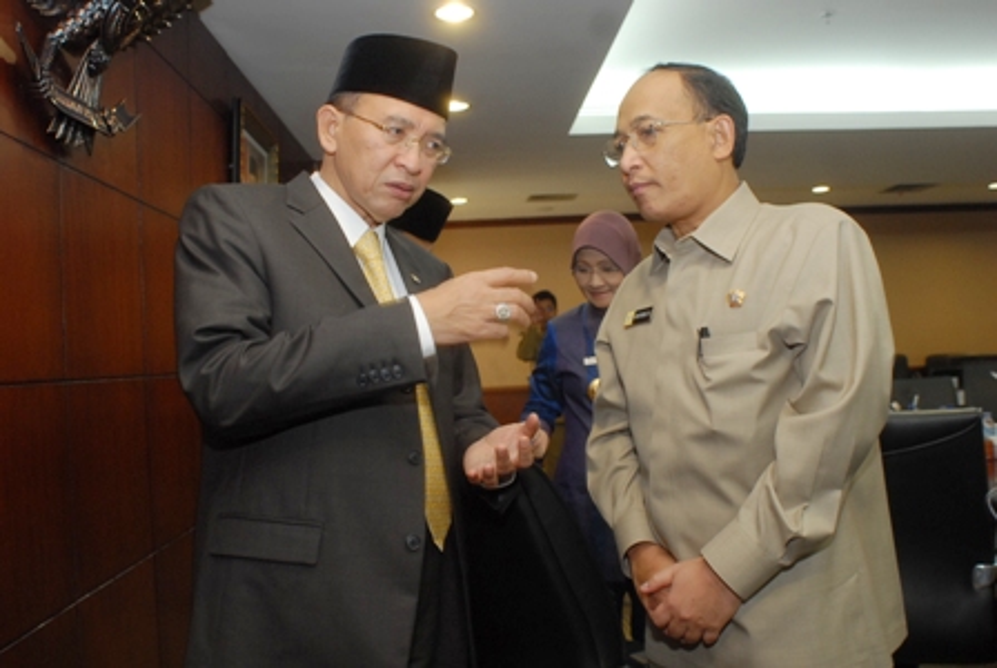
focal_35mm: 30
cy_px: 334
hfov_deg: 61.9
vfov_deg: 43.7
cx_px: 498
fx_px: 832
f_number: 4.5
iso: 400
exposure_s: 1/40
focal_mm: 20
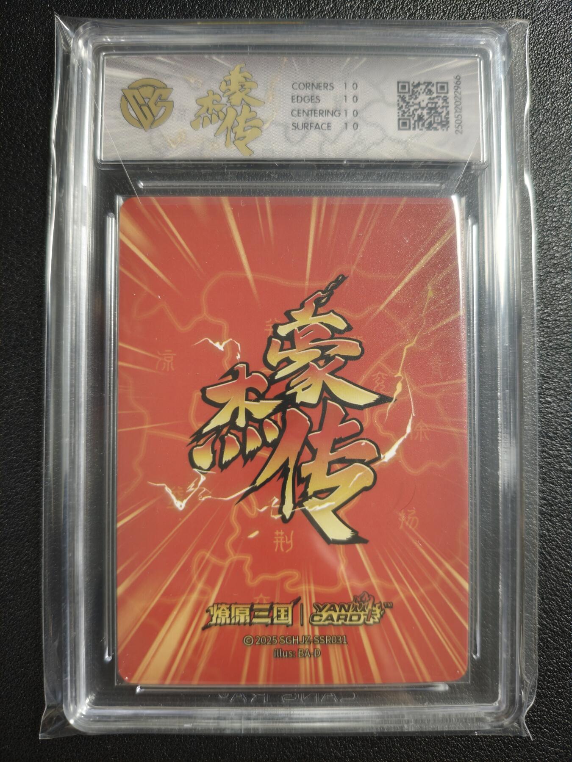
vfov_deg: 67.3
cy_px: 381
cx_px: 286
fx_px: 573
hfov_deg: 53.1
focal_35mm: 26
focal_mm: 4.94
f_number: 1.5
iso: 400
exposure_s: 1/50
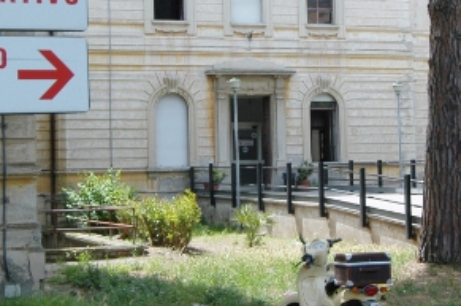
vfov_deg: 17.3
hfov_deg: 25.9
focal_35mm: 78
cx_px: 244
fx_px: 1002
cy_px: 98
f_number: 7.1
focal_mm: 19
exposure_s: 1/180
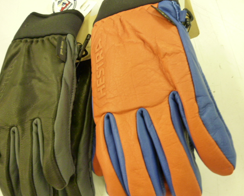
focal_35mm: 27
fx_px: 195
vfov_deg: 53.2
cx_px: 111
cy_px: 99
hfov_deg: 63.9
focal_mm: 4.5
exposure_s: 1/30
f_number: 2.8
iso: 400
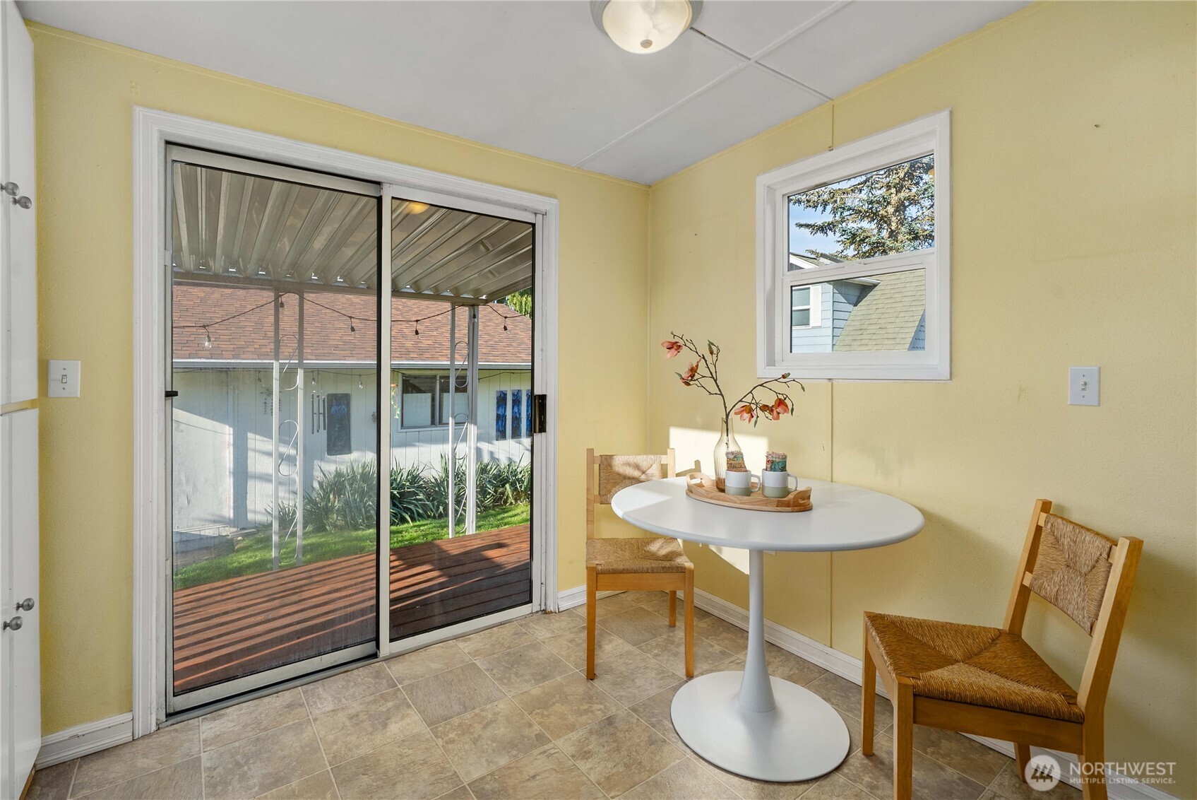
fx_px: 499
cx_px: 598
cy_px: 400
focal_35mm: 15
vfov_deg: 77.4
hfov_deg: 100.4
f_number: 7.1
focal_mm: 15
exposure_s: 1/30
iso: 400
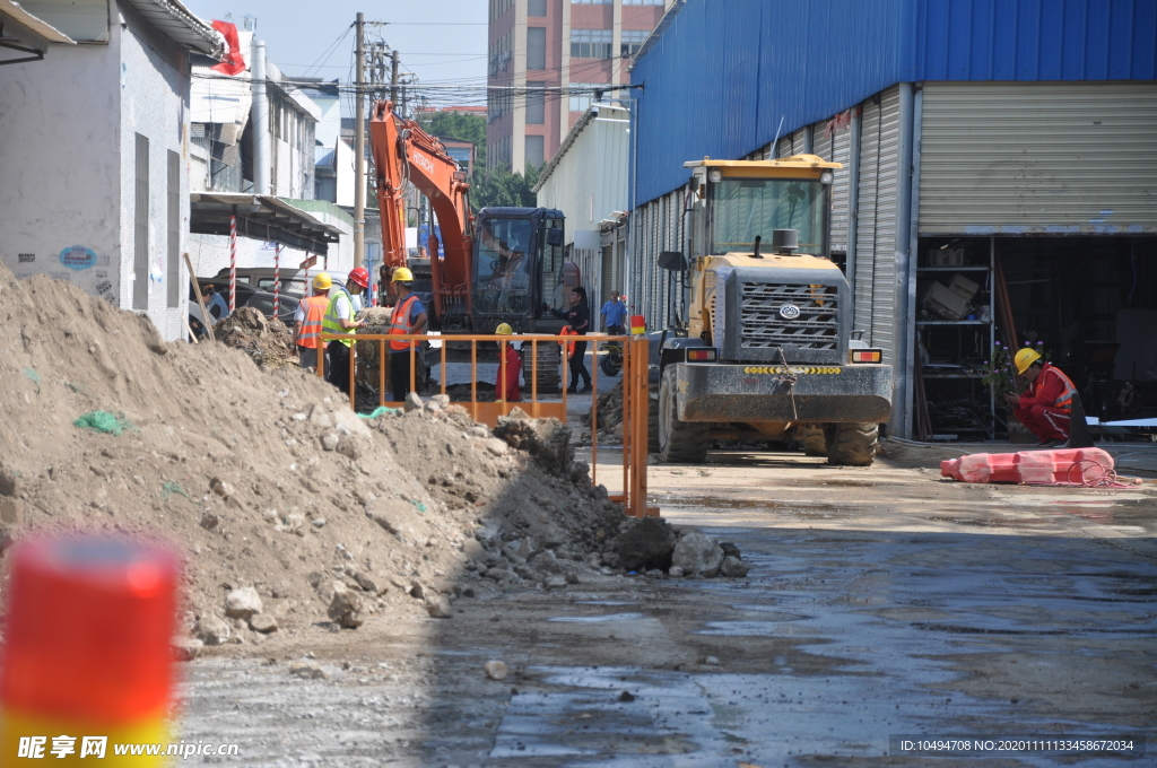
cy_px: 384
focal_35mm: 158
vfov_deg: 8.7
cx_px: 578
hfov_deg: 13.1
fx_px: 5055
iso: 200
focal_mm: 105
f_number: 5.6
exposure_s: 1/500
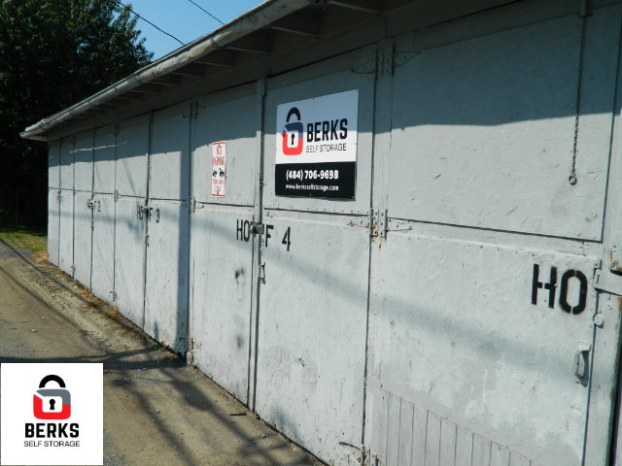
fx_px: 629
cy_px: 233
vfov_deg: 40.7
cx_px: 311
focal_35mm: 35
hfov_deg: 52.6
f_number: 9.4
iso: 80
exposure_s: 1/250
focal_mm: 6.2
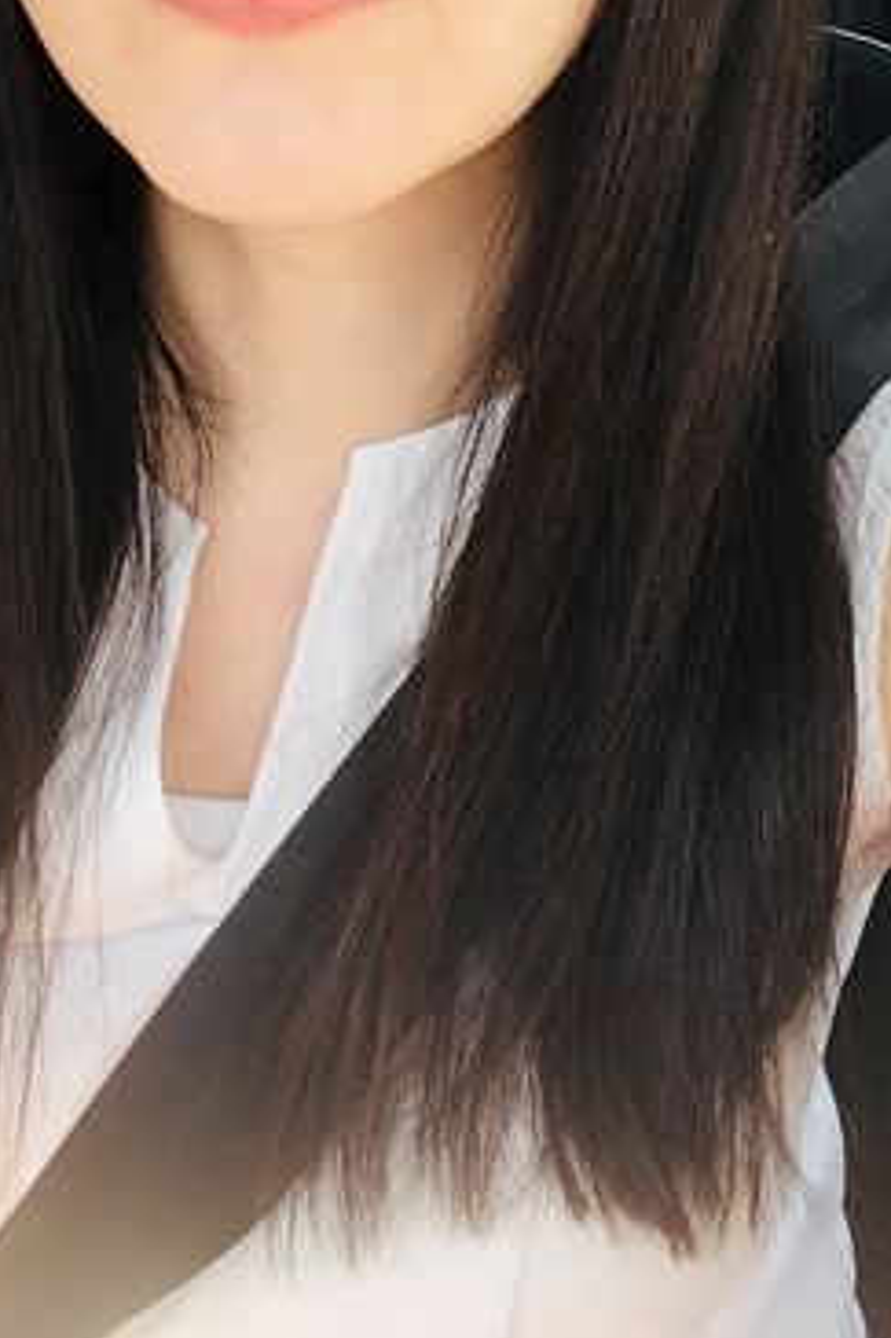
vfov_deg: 36.3
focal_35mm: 53
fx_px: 1969
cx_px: 488
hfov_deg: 25.5
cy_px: 268
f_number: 2.4
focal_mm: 2.15
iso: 50
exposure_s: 1/188
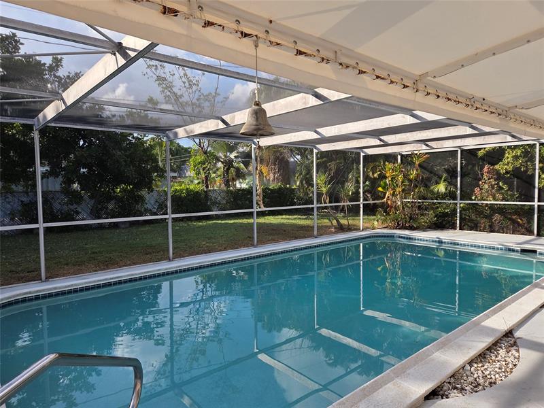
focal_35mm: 23
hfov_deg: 73.9
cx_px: 272
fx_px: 361
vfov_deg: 58.9
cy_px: 204
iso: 80
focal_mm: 5.4
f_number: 1.8
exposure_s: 1/1989
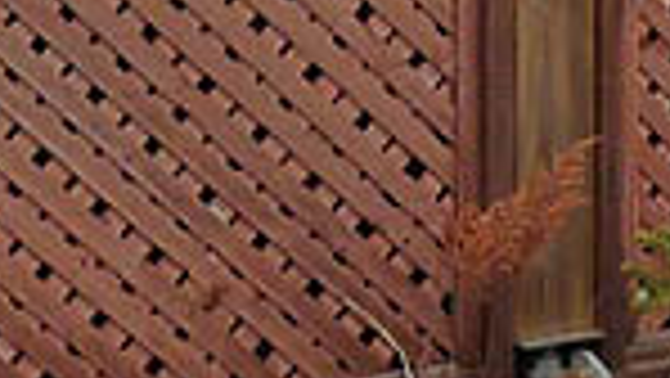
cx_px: 1124
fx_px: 4071
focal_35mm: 229
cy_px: -549
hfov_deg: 9.1
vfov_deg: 5.1
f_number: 4.5
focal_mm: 4.9
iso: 160
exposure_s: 1/200
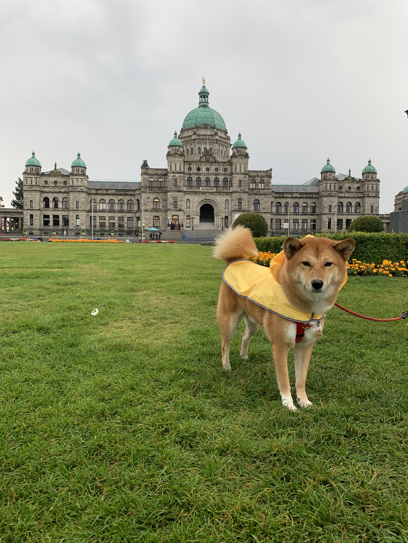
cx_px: 204
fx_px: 409
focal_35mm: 26
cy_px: 272
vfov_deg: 67.3
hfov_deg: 53.1
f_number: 1.8
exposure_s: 1/206
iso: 25
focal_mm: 4.25
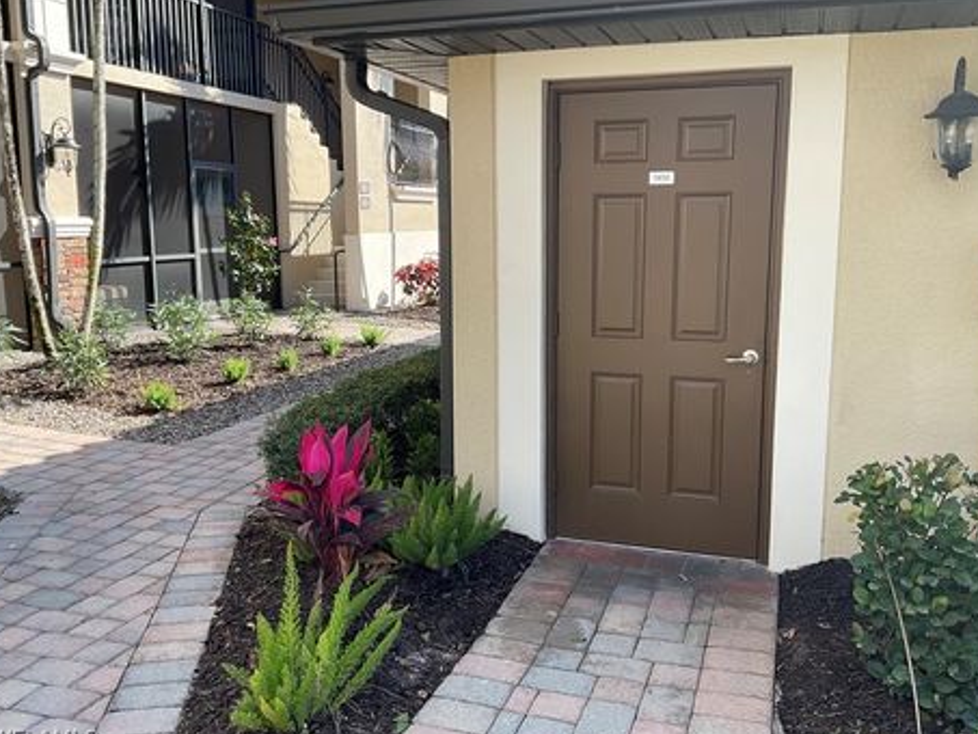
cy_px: 357
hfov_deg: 56.8
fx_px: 904
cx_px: 510
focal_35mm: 32
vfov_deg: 44.2
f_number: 1.8
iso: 16
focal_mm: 3
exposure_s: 1/478
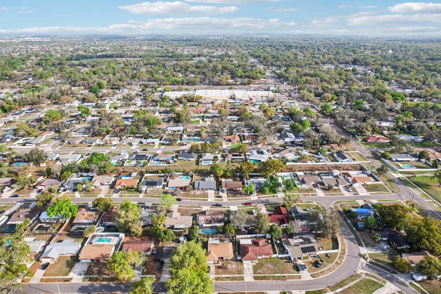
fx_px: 269
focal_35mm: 22
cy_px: 147
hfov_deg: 78.6
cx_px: 220
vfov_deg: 57.2
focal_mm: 8.4
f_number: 2.8
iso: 150
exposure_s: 1/1250
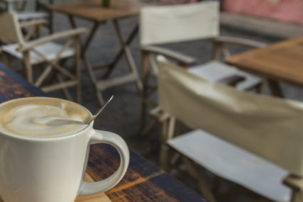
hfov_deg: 41.3
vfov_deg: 29.9
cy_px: 111
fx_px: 379
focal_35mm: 45
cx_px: 52
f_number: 5.6
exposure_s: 1/640
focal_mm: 24
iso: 400
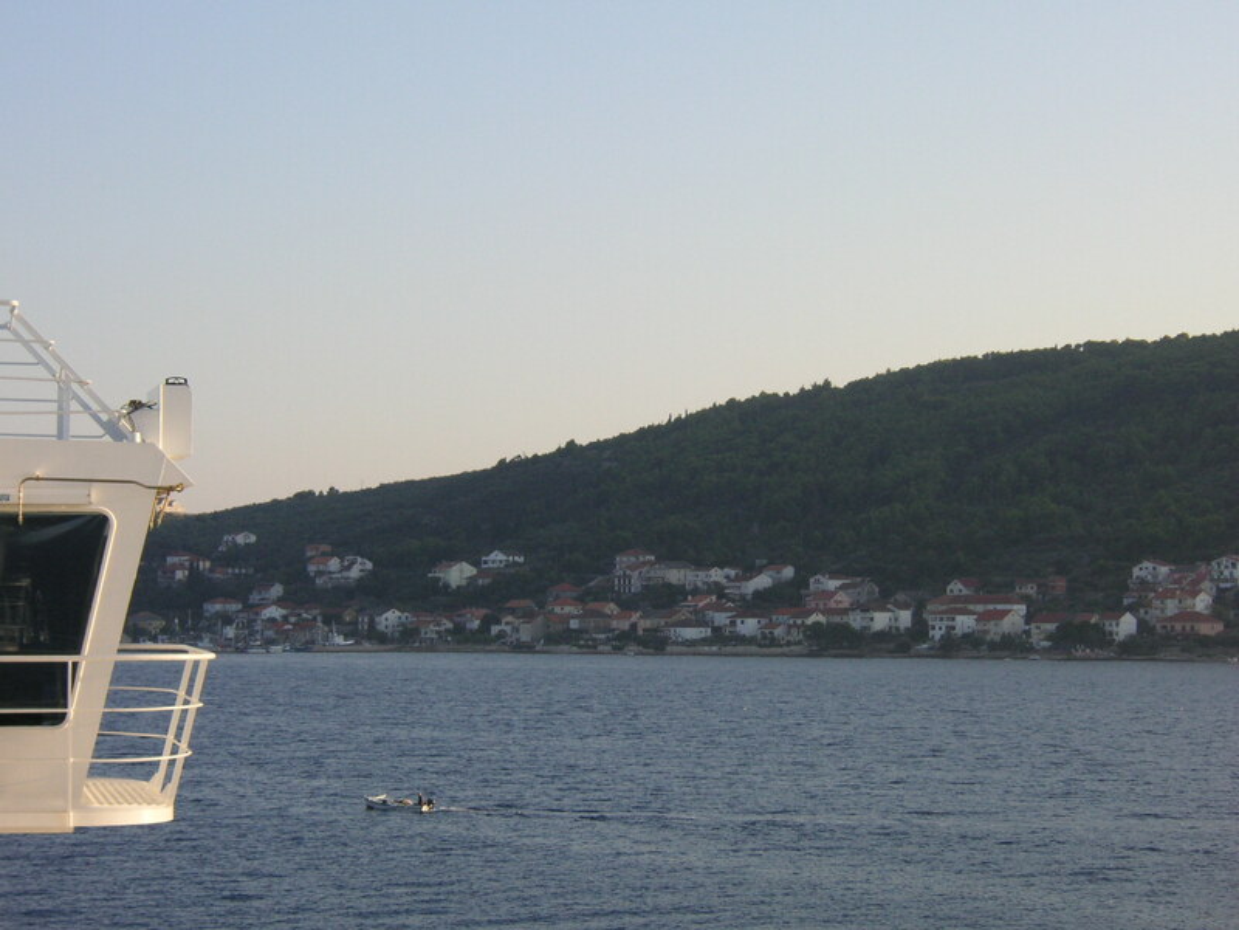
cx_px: 620
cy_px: 465
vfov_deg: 17.0
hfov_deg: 22.5
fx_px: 3114
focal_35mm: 87
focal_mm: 14.4
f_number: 4.7
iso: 50
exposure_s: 1/250
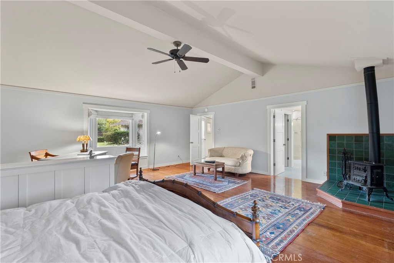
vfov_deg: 73.8
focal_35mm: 16
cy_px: 132
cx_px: 197
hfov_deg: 96.7
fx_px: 175
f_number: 8
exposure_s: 1/1.67
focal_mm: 16
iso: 1250
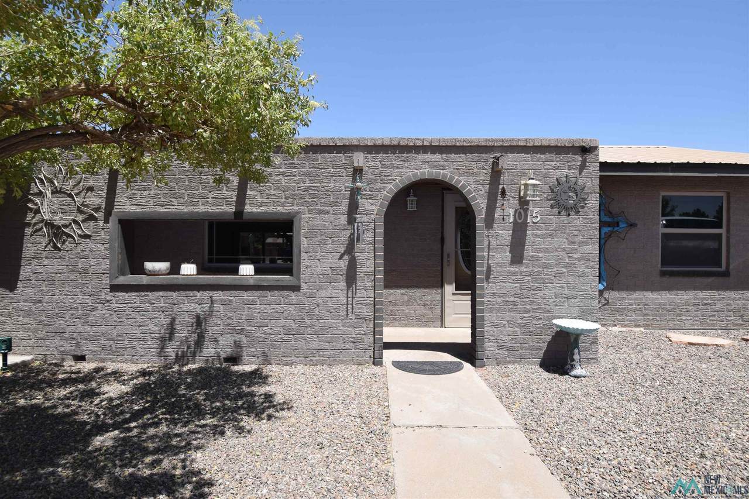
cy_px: 250
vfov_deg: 63.2
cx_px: 374
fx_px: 406
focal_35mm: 20
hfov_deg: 85.4
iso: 200
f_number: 9
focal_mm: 13
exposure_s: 1/320
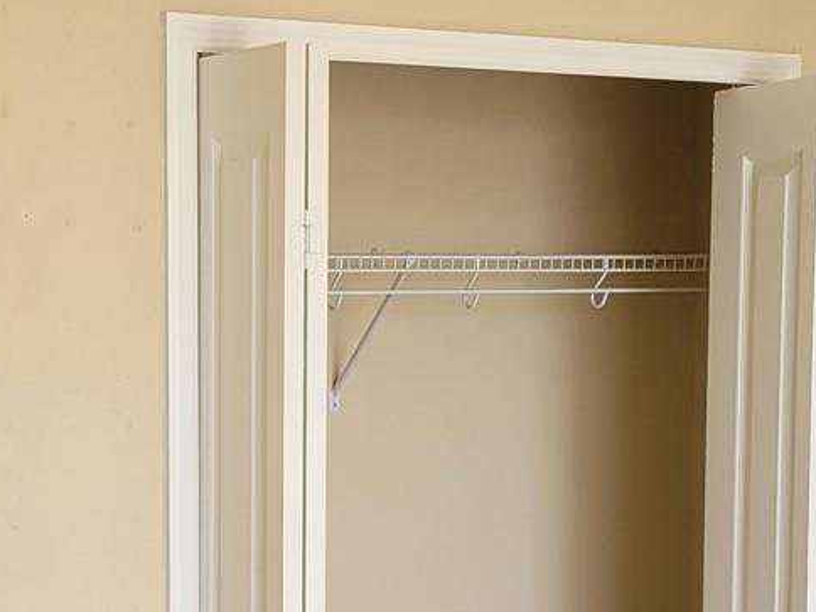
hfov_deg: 22.5
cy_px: 442
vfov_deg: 17.1
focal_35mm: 86
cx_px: 197
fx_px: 2027
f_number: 1.8
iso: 40
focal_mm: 5.4
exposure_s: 1/149
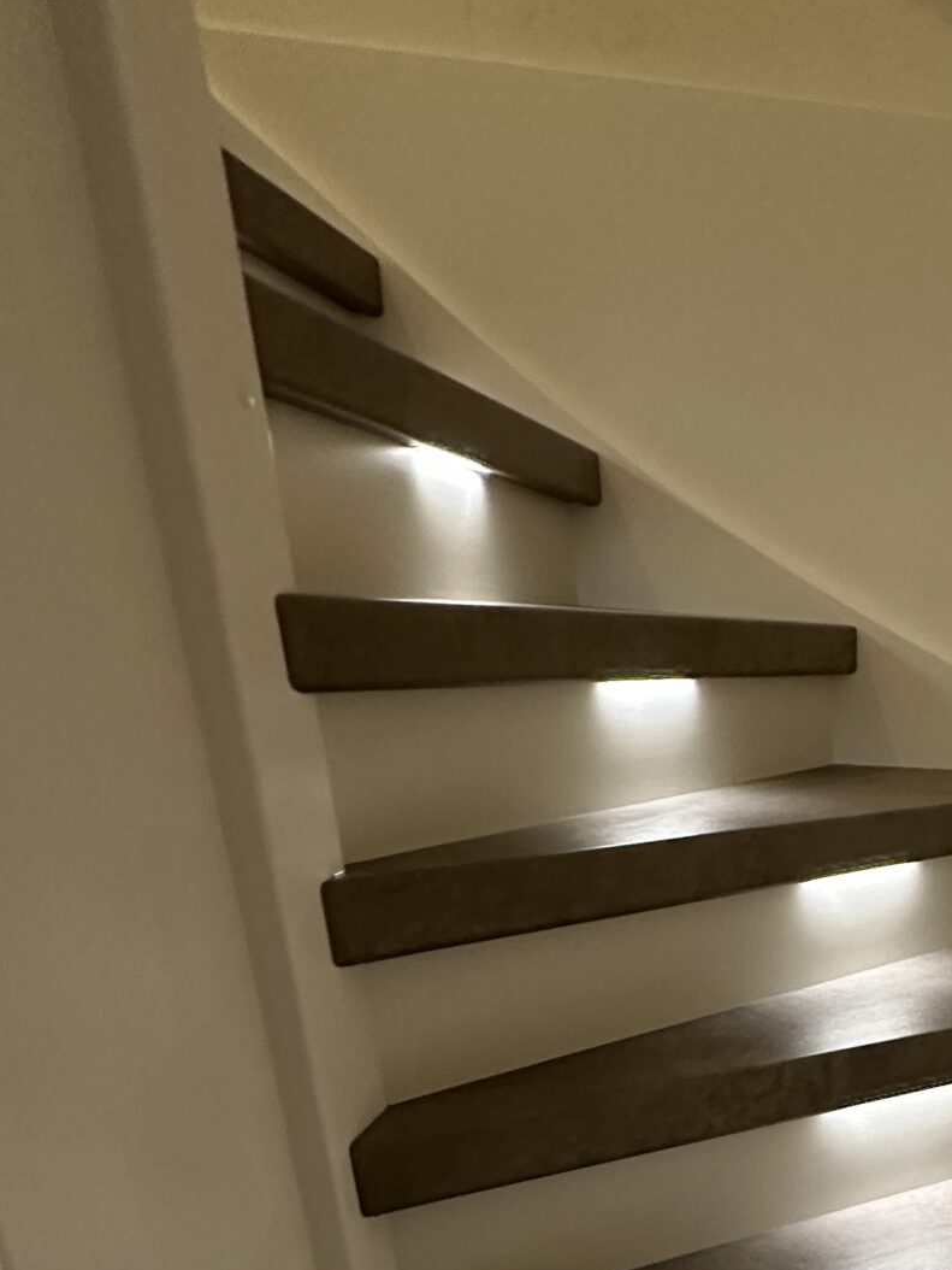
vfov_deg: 47.7
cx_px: 1077
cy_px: 1172
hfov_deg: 35.1
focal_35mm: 34
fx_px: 1246
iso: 640
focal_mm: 2.22
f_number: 2.2
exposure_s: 1/59
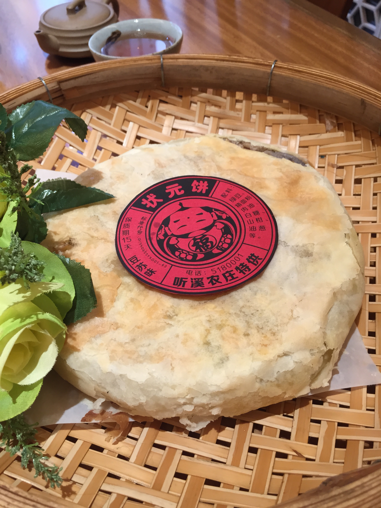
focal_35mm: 29
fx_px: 426
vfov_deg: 61.7
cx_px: 190
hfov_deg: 48.2
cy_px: 254
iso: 80
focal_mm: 4.15
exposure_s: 1/33
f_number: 2.2
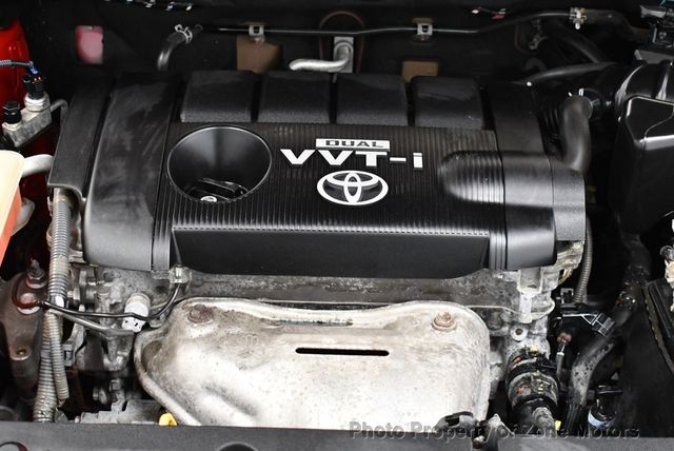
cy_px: 226
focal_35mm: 68
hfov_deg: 29.6
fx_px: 1274
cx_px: 337
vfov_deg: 20.1
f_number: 4.5
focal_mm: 34
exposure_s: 1/80
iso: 3200
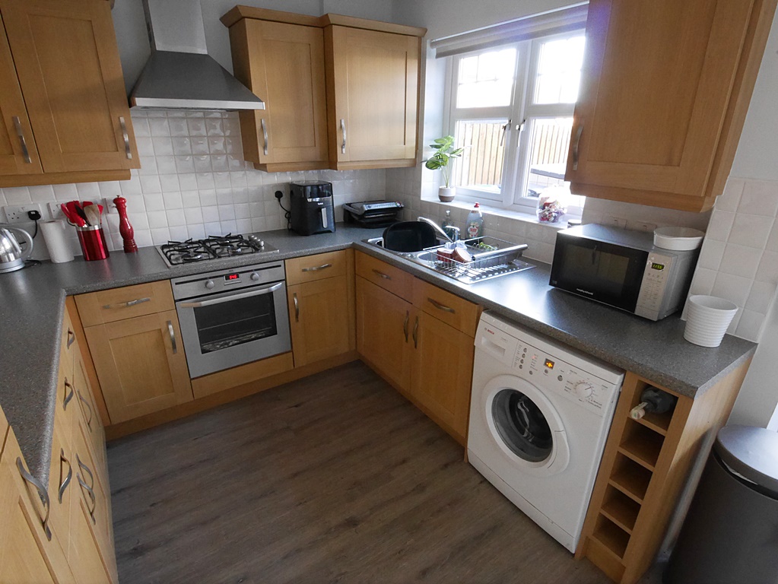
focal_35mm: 18
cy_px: 292
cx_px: 389
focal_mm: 9
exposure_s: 1/13
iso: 3200
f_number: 18
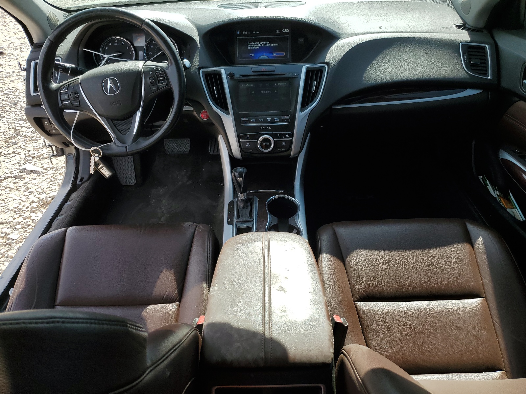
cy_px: 197
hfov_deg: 67.3
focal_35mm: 26
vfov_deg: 53.1
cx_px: 263
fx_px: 395
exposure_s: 1/1250
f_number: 1.5
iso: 50
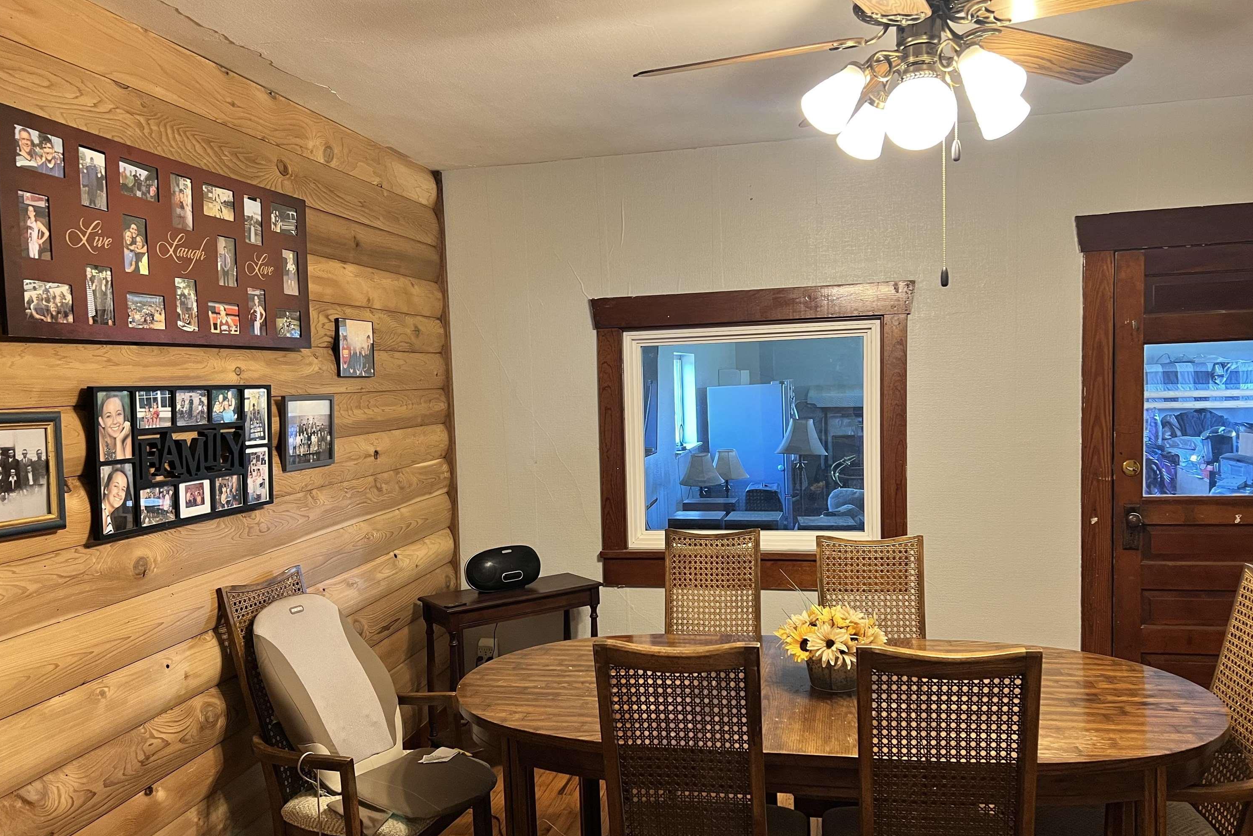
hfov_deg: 65.5
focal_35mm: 28
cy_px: 459
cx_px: 624
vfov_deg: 46.3
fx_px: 974
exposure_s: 1/60
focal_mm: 5.7
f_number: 1.5
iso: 200
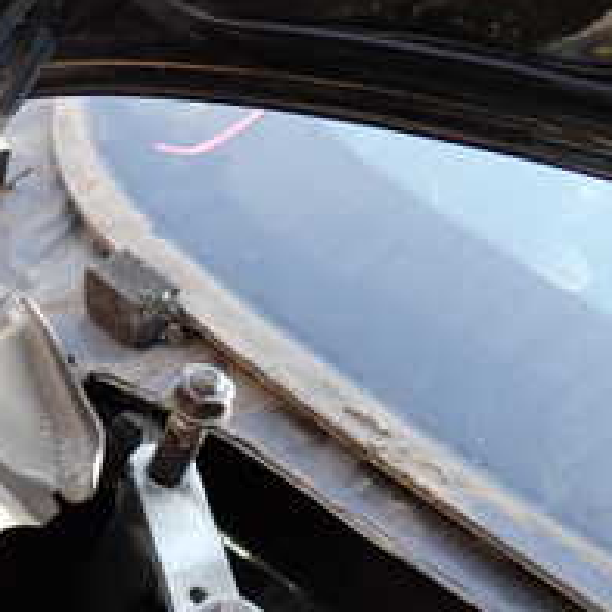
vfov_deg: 20.2
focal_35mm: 86
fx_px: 1720
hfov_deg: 18.9
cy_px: 292
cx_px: -146
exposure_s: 1/100
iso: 100
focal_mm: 5.79
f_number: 2.4
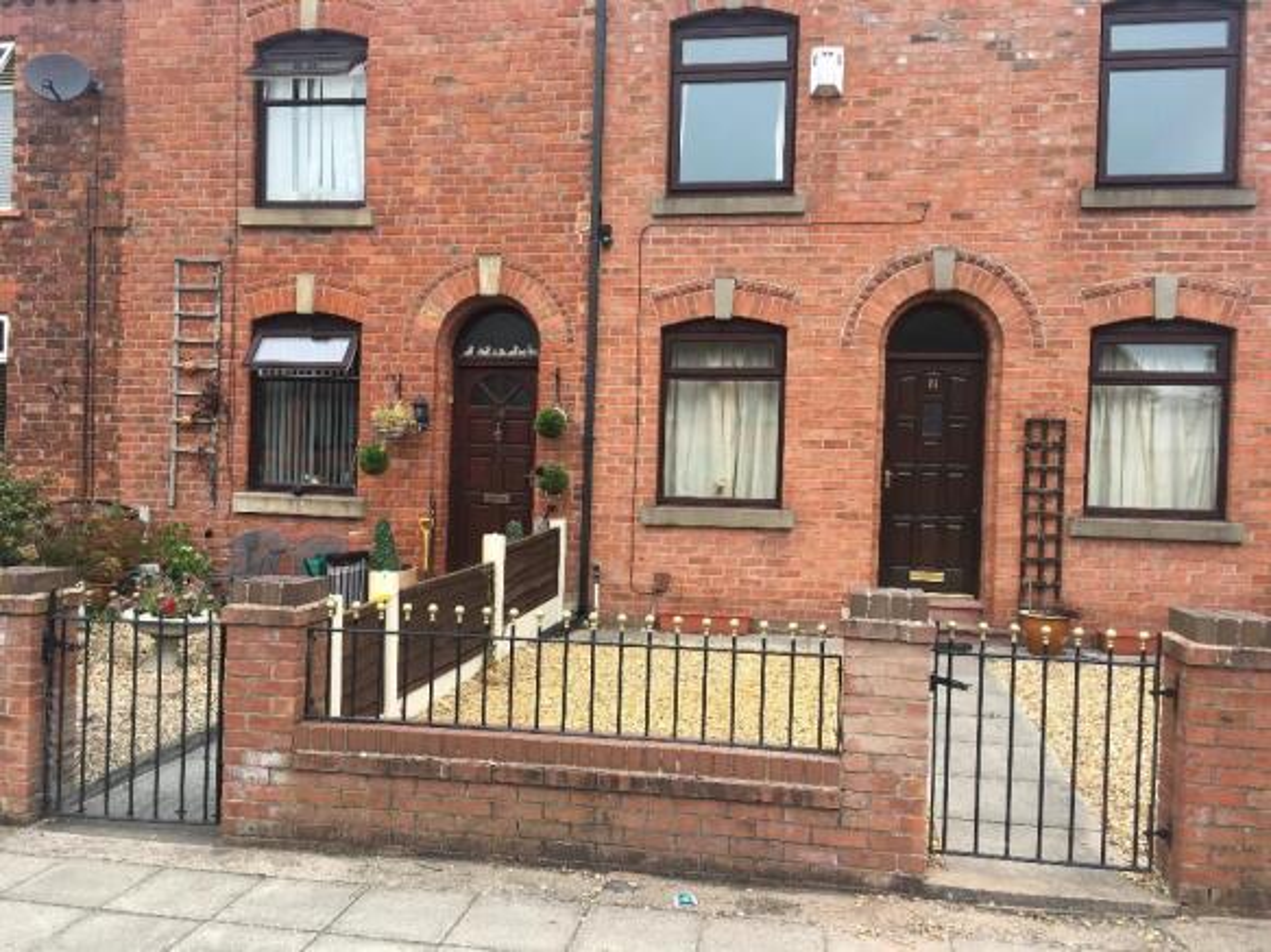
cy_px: 476
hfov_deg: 61.7
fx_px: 1065
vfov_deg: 48.2
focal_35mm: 29
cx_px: 636
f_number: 2.2
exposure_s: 1/427
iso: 25
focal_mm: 4.15
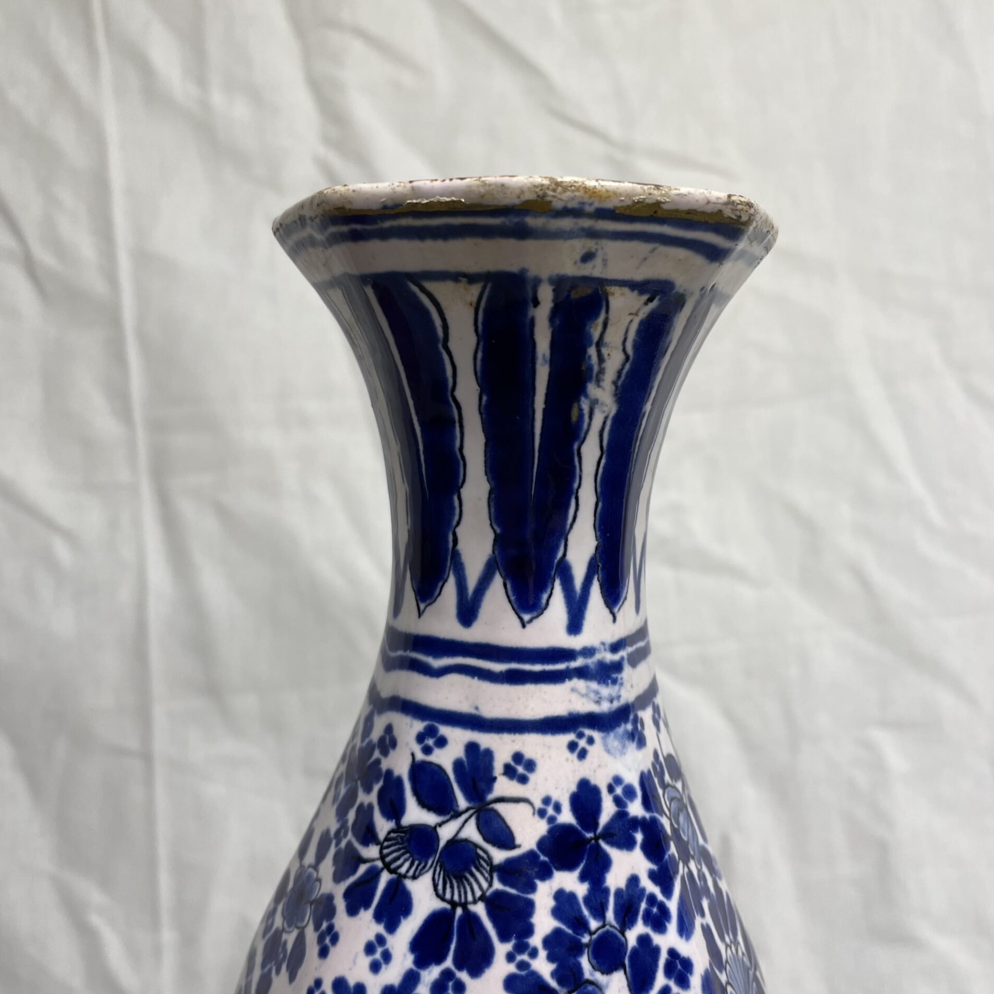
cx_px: 498
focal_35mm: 31
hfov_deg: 52.5
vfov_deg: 52.5
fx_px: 1007
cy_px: 510
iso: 40
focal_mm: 4.2
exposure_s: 1/308
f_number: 1.6
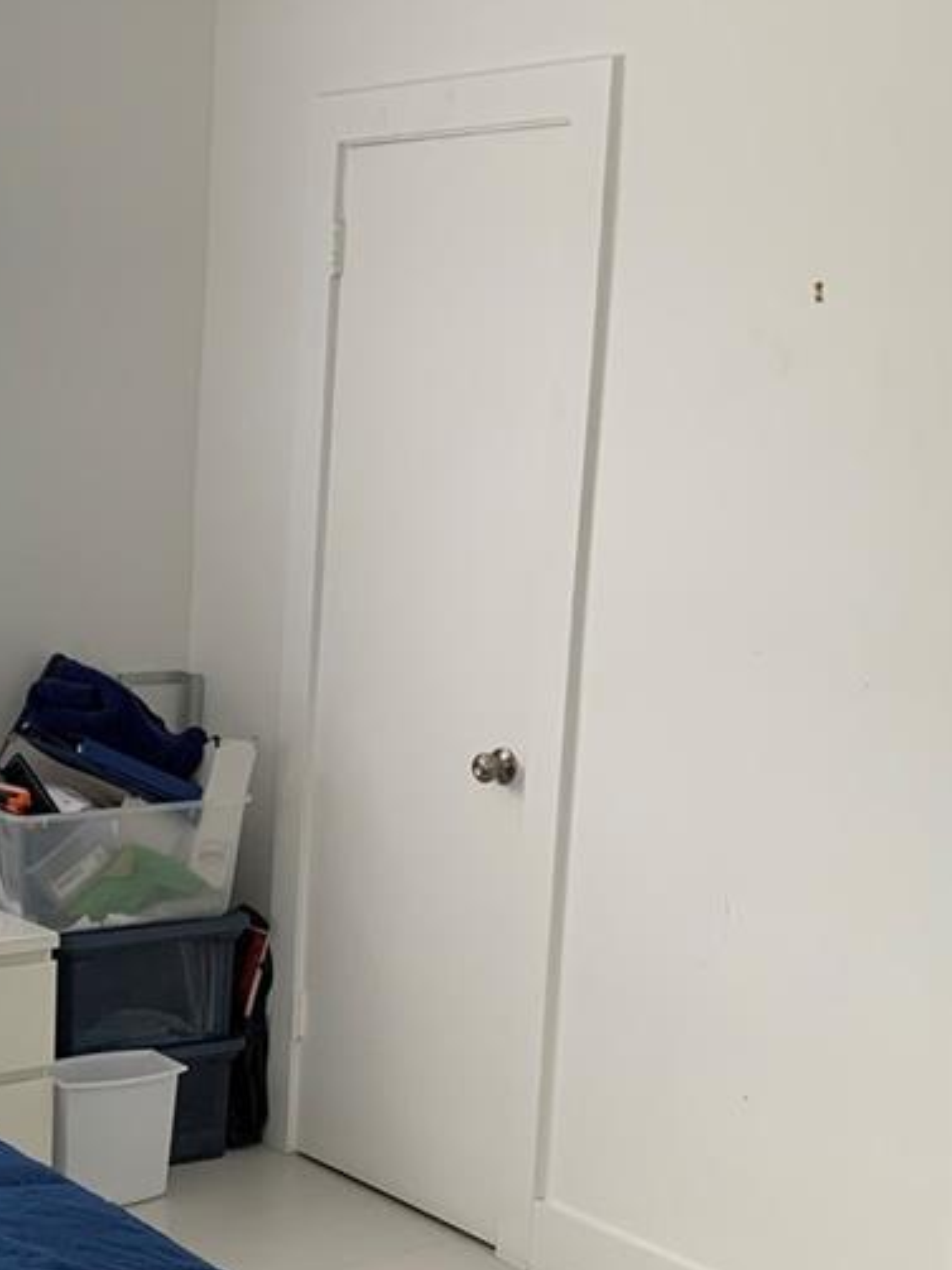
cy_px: 813
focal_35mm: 62
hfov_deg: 22.9
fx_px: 2274
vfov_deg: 31.0
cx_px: 45
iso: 100
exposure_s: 1/119
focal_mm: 4.25
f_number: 1.8
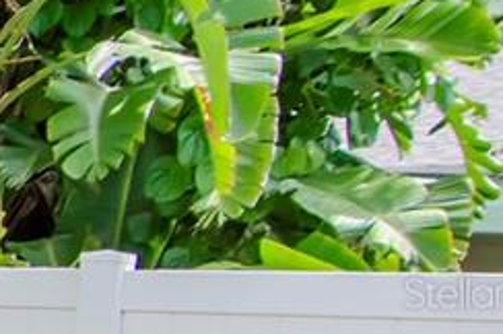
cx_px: -1062
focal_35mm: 108
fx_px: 1511
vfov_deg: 12.5
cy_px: 293
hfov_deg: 10.9
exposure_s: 1/1250
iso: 400
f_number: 5
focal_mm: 11
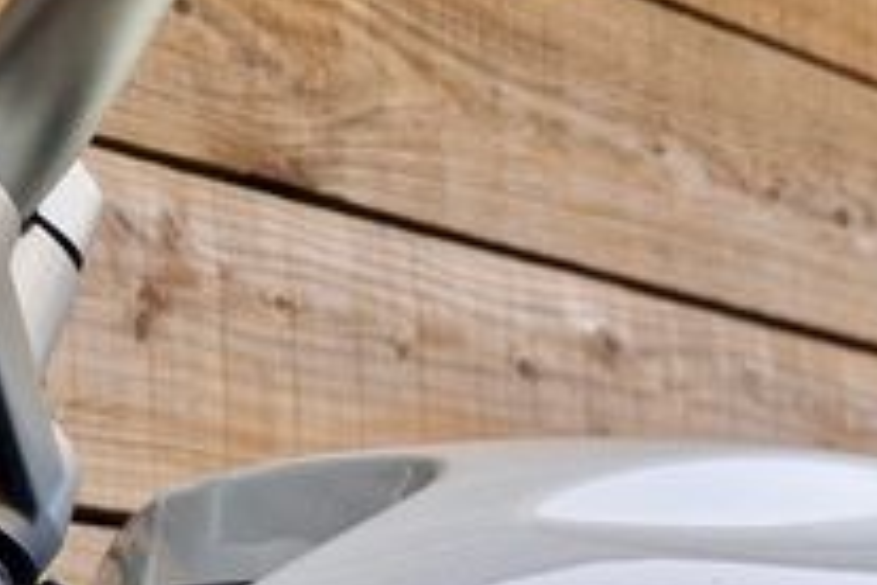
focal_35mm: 74
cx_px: 712
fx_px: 1803
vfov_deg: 16.3
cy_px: 962
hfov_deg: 26.8
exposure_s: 1/216
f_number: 1.8
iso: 50
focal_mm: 5.4
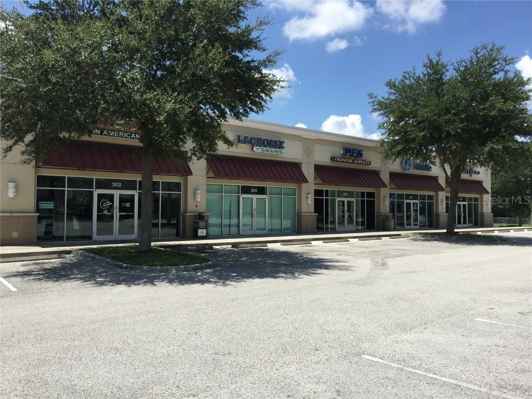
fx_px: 446
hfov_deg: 61.7
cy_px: 200
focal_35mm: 29
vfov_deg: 48.2
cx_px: 266
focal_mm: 4.15
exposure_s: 1/1647
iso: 32
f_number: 2.2
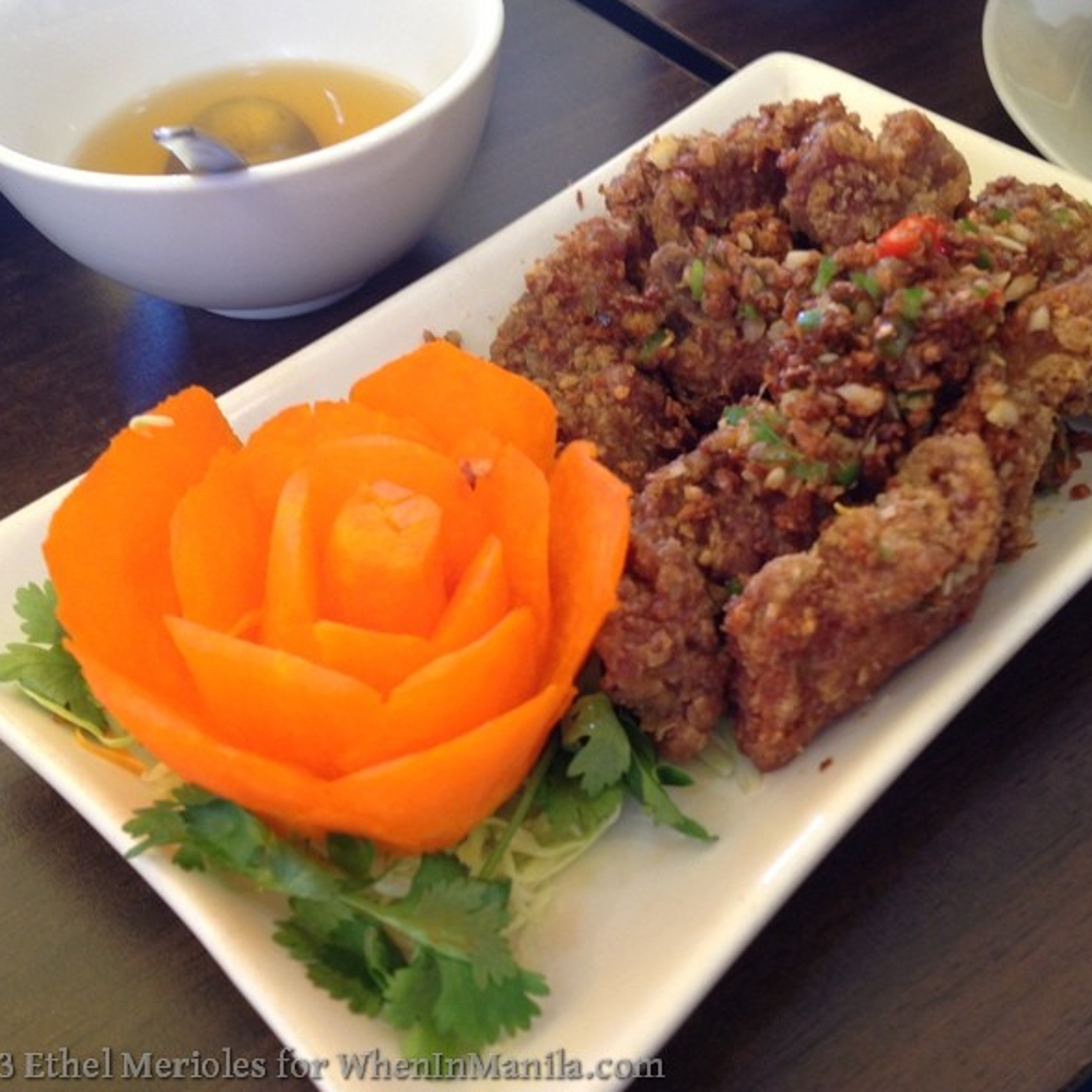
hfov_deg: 39.9
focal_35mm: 42
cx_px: 630
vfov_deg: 40.0
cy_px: 549
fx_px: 1499
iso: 64
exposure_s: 1/20
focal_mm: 4.28
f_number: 2.4
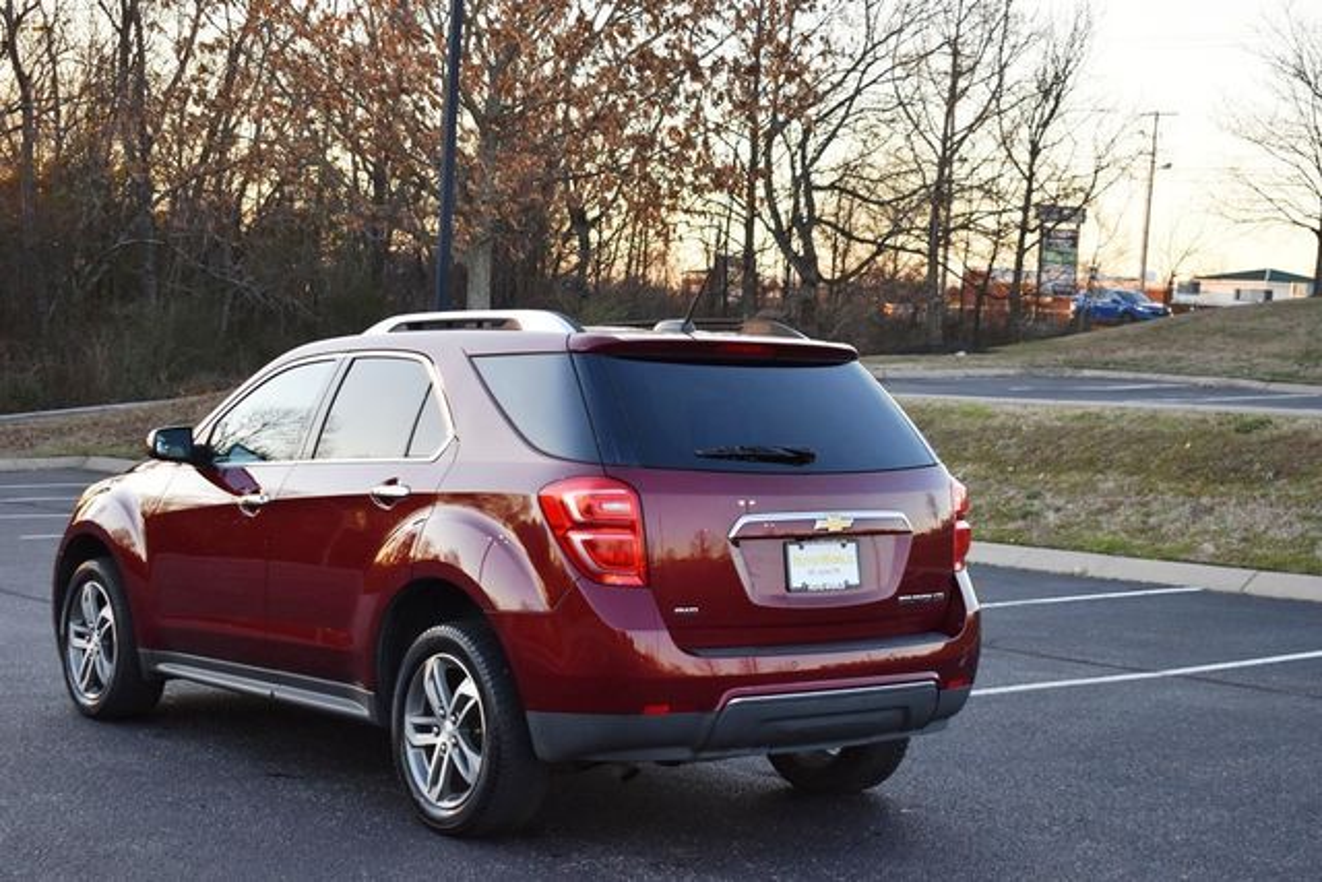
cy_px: 441
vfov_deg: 22.6
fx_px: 2204
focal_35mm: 60
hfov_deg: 33.4
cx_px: 661
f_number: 4.8
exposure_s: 1/250
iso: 640
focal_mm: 40
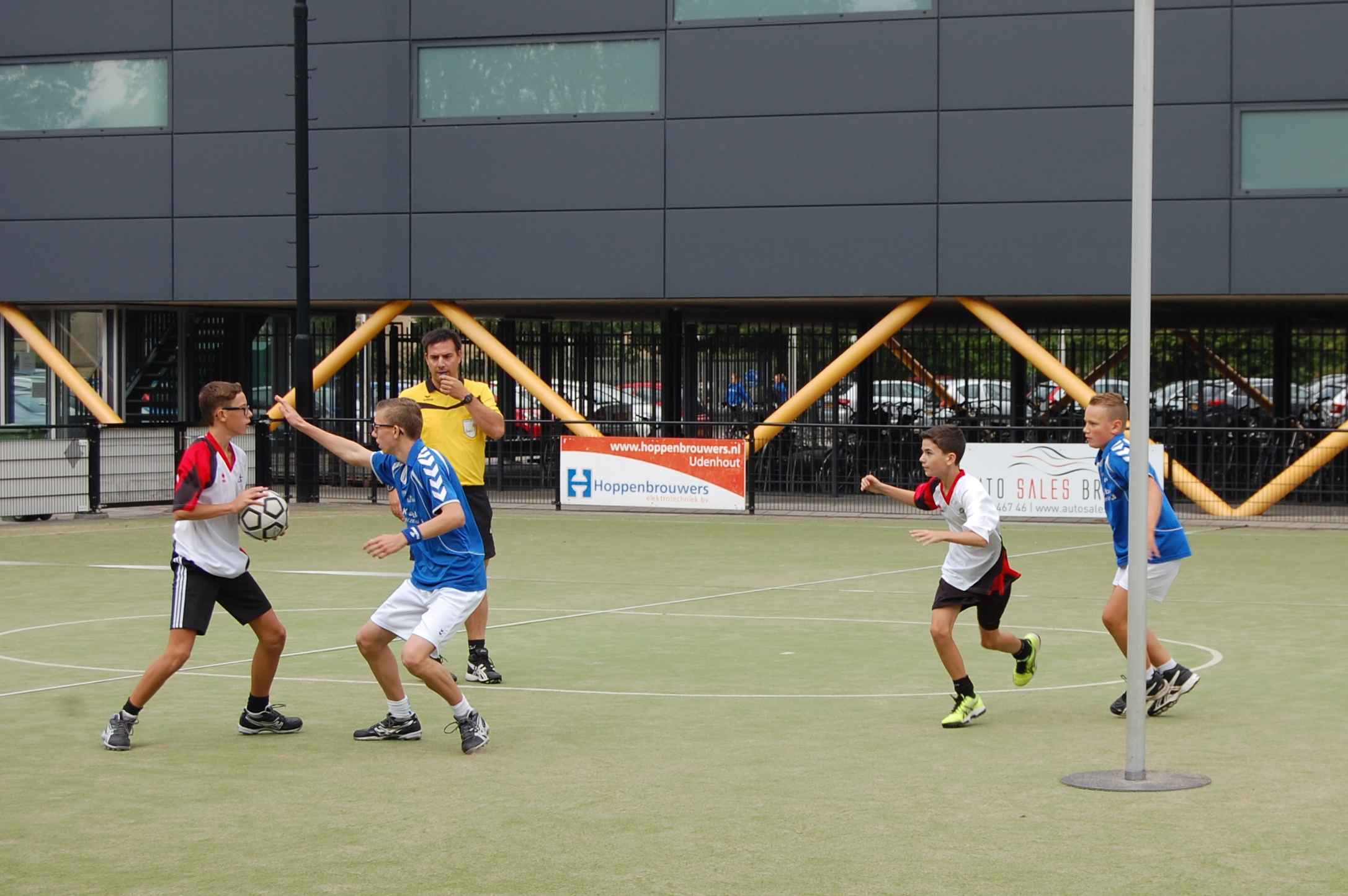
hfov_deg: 33.4
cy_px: 448
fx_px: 2245
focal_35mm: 60
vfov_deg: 22.6
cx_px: 674
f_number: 7.1
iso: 200
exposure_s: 1/200
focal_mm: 40
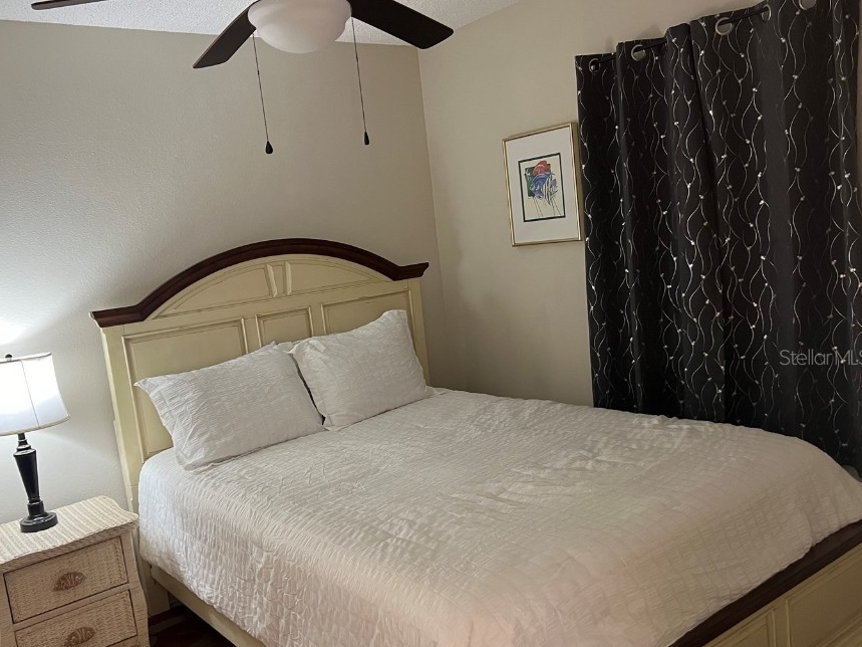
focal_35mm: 31
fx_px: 772
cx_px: 360
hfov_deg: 58.0
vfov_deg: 45.4
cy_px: 357
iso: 200
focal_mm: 5.7
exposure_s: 1/60
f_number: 1.5
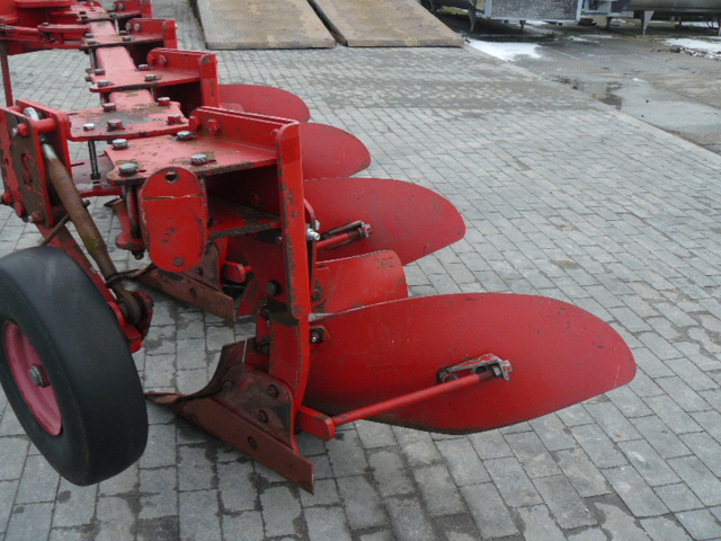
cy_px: 270
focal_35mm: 36
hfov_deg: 51.4
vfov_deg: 39.7
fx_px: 750
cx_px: 360
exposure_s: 1/125
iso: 100
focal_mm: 6
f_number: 3.2
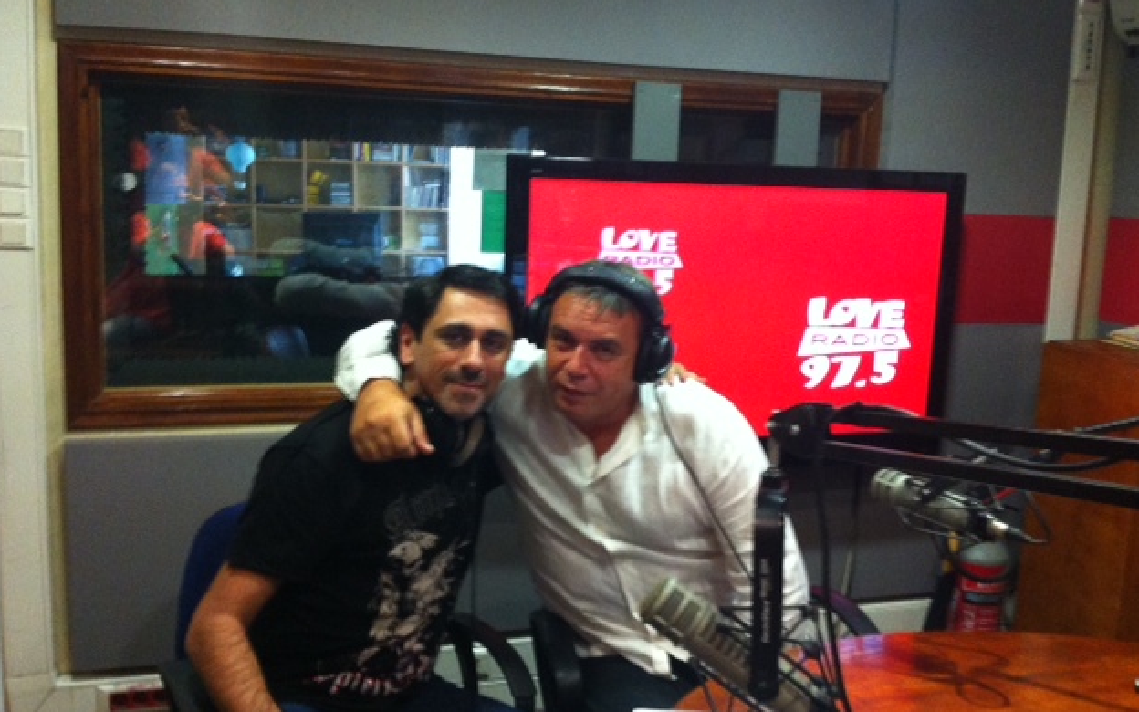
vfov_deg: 33.6
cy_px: 349
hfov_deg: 51.5
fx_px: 1180
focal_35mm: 38
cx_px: 573
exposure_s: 1/15
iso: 250
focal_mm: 3.85
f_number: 2.8
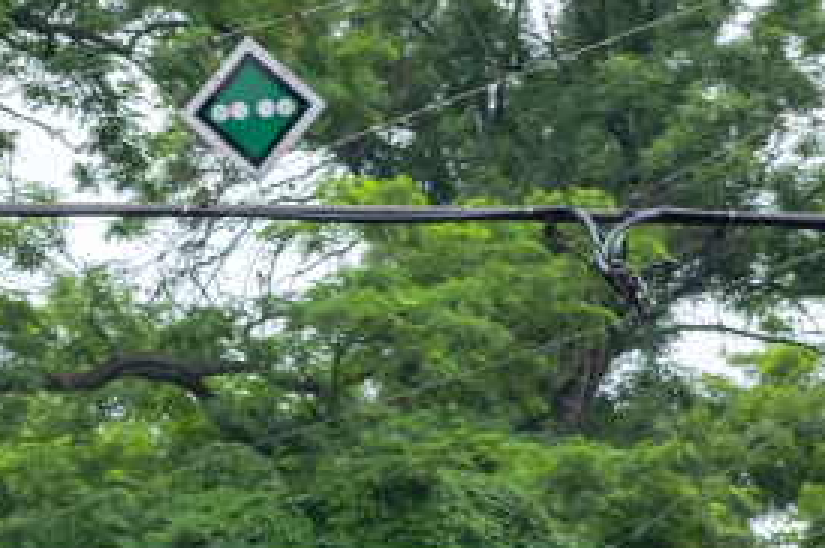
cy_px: 546
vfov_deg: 1.9
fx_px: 16640
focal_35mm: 727
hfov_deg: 2.8
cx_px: -762
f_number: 8
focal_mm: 102
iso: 400
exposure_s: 1/250
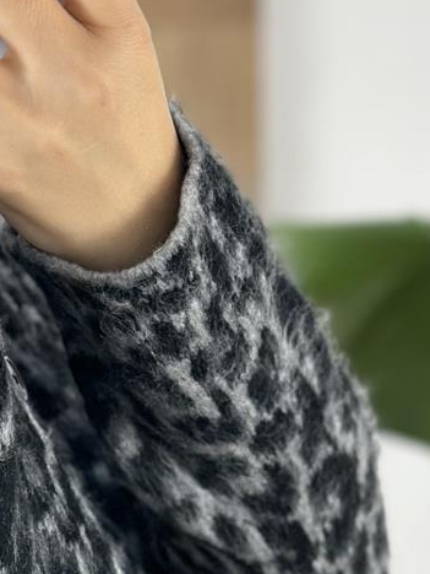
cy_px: 819
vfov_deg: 11.6
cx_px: -83
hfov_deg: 8.9
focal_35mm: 164
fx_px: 2716
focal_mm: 6.86
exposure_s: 1/100
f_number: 1.78
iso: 64
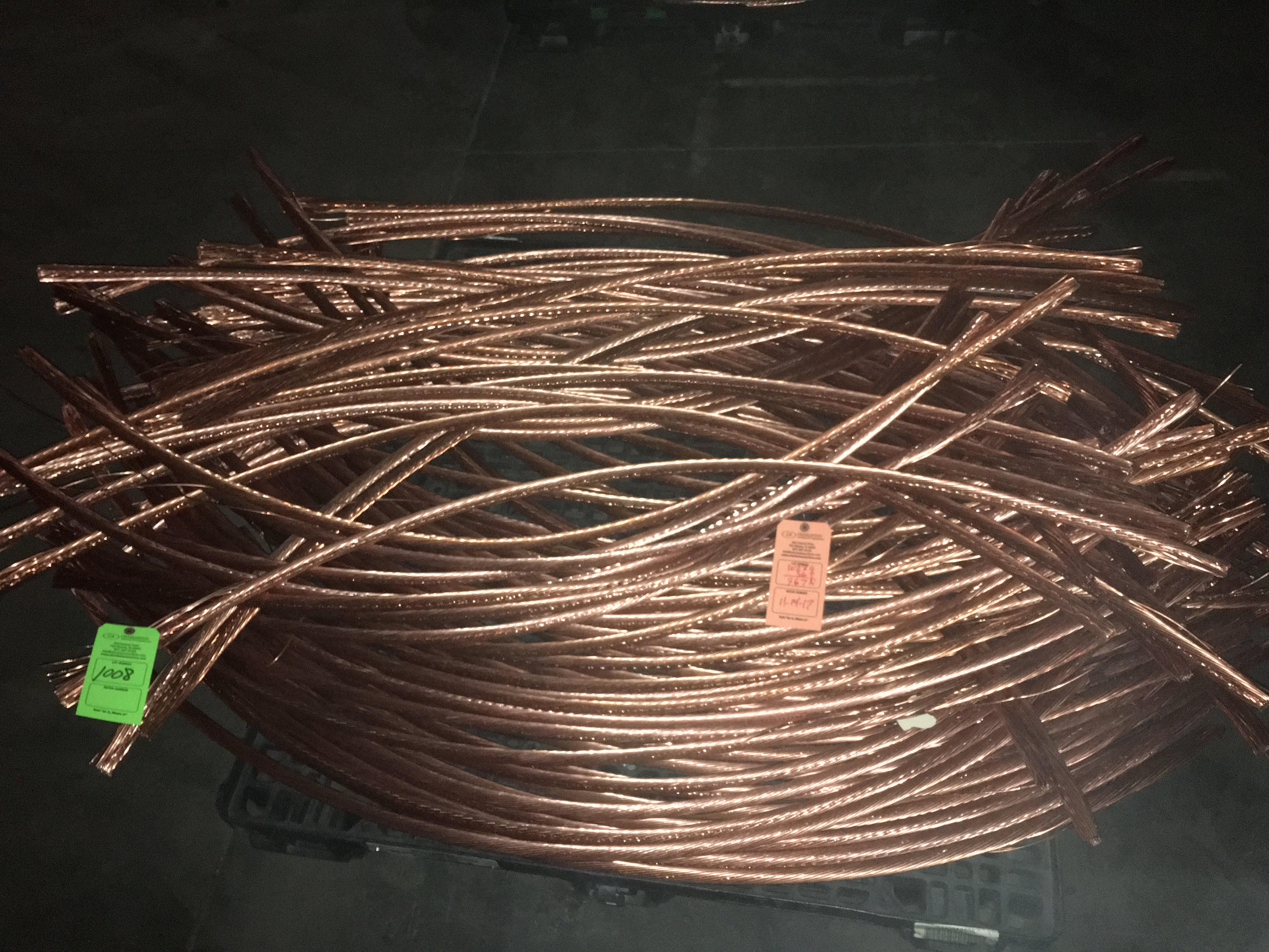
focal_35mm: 29
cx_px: 634
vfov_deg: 48.2
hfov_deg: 61.7
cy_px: 476
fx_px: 1063
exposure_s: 1/16
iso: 400
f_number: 2.2
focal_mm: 4.15
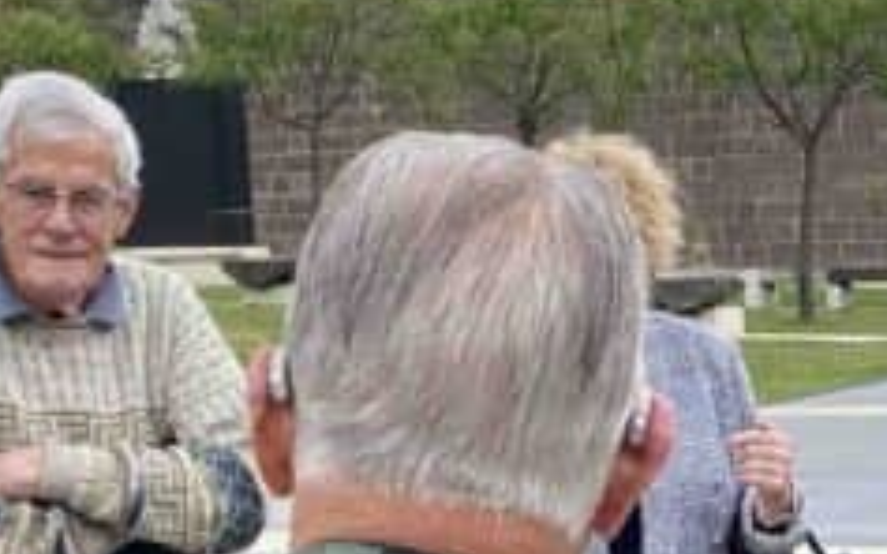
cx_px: 924
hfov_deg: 17.1
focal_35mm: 119
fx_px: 2876
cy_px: 483
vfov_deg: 10.9
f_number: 1.8
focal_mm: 4.25
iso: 32
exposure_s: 1/1135
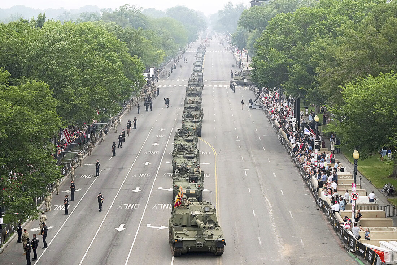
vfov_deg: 13.7
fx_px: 1103
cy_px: 132
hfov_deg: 20.4
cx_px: 198
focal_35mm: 100
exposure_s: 1/400
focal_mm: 100
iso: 2500
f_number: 6.3
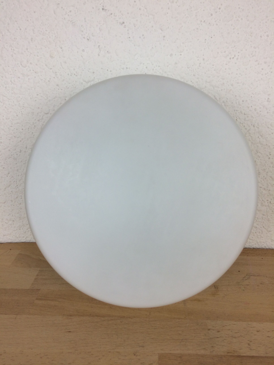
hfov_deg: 48.2
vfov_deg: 61.7
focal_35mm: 29
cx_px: 137
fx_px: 306
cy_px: 182
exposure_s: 1/100
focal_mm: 4.15
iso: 40
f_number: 2.2
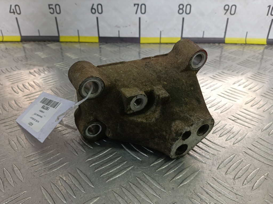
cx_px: 136
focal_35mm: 27
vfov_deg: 51.4
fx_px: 213
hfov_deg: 65.3
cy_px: 102
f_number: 1.6
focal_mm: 4.11
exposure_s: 1/100
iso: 111
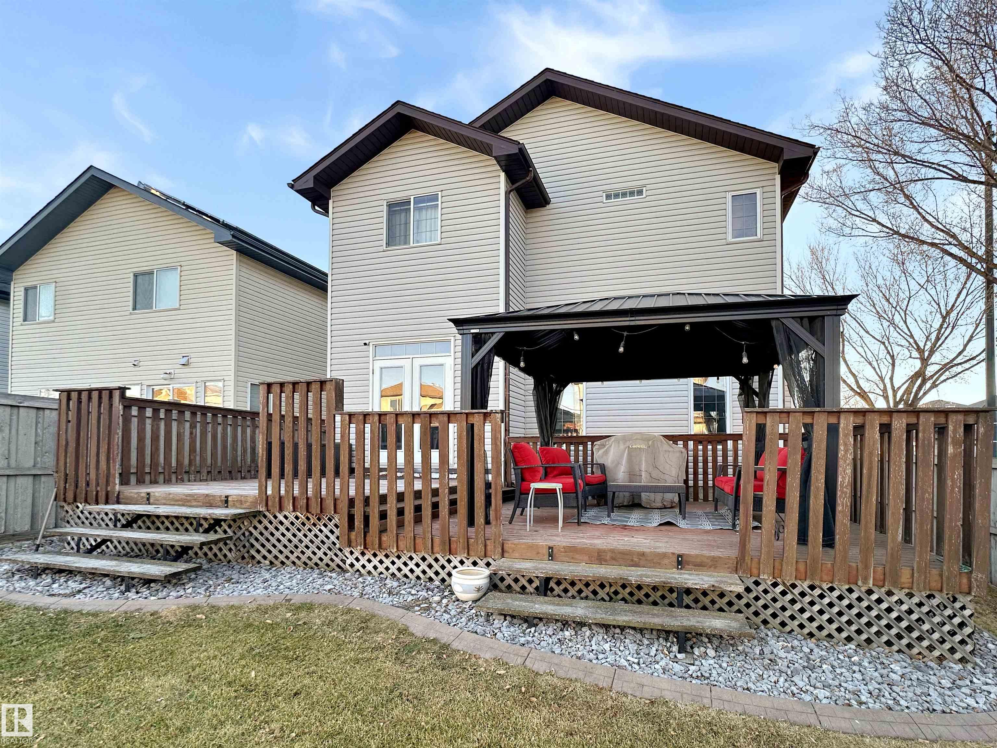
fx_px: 403
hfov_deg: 102.1
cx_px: 498
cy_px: 374
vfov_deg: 85.7
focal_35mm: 14
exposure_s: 1/101
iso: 40
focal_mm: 2.22
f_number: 2.2
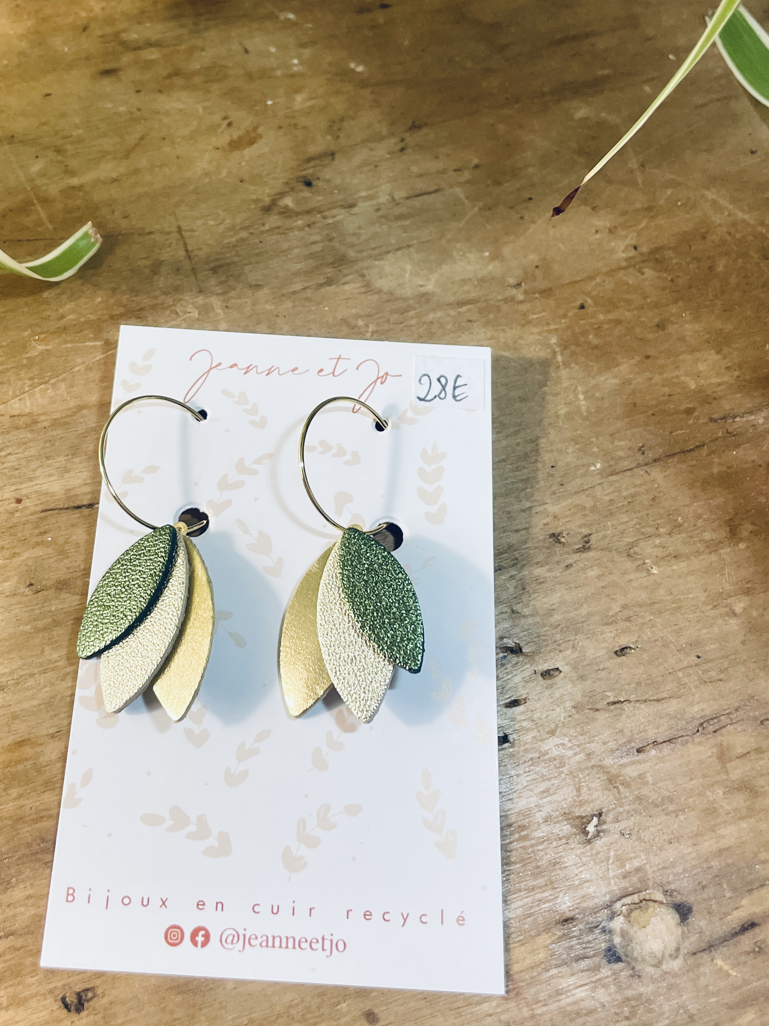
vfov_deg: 49.9
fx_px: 1096
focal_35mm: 37
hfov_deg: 38.3
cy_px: 424
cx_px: 273
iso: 125
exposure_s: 1/100
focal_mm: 4.2
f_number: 1.6
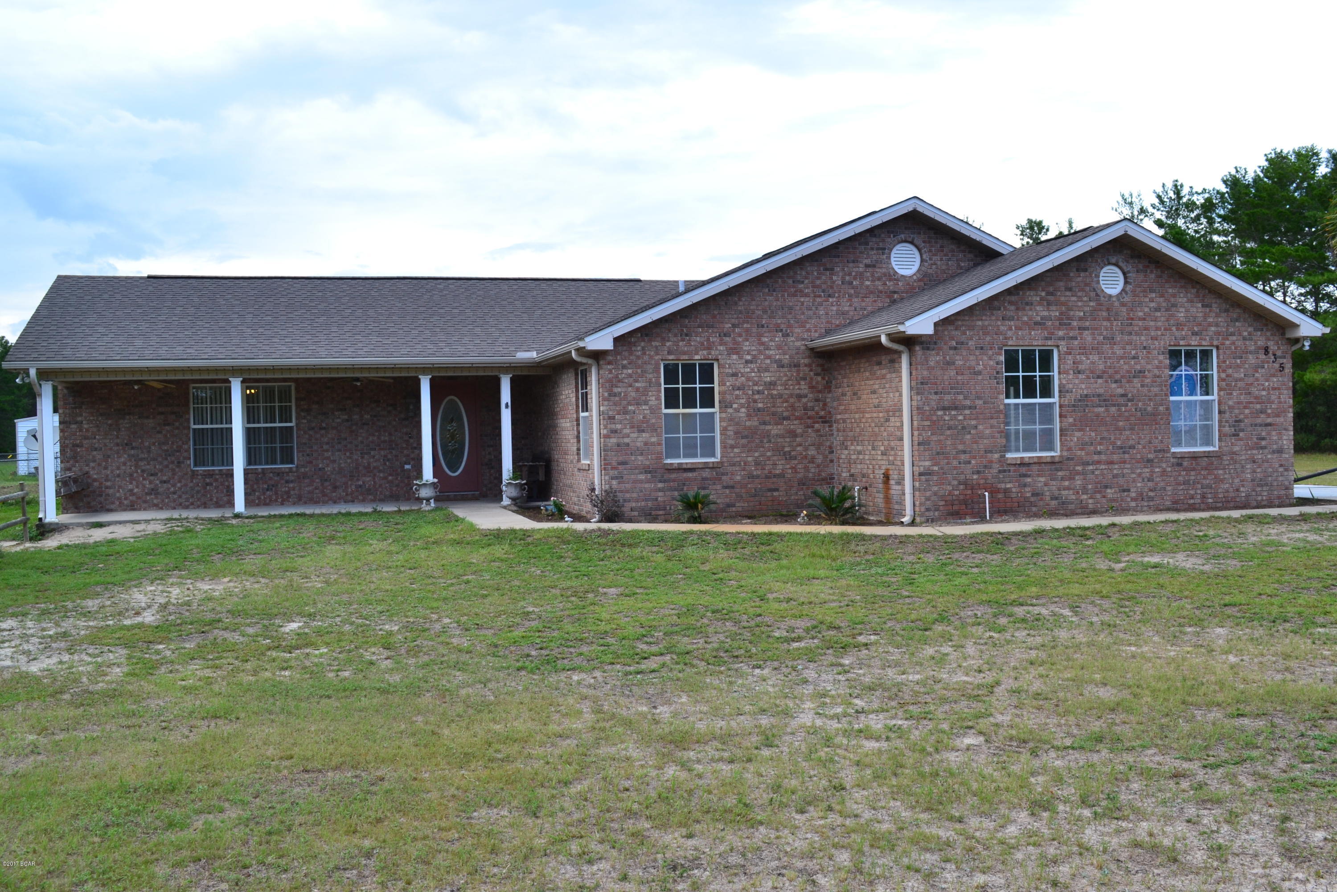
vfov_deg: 40.0
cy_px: 446
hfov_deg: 57.2
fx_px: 1225
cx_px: 668
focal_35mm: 33
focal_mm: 22
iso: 400
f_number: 9
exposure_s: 1/160
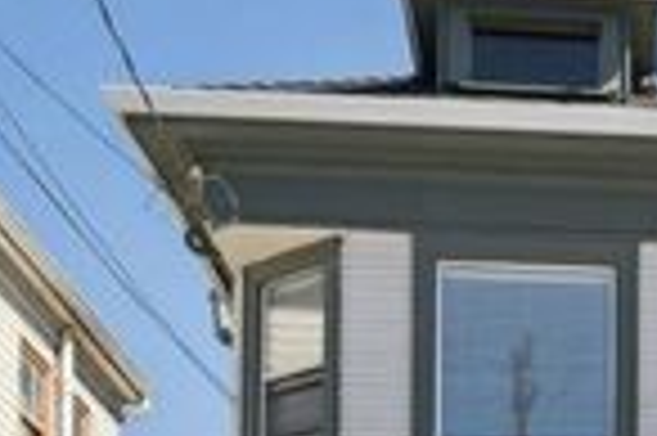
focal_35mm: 96
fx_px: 1750
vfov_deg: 14.0
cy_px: 425
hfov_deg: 19.9
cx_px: 792
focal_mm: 28
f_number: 11
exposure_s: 1/1600
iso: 400
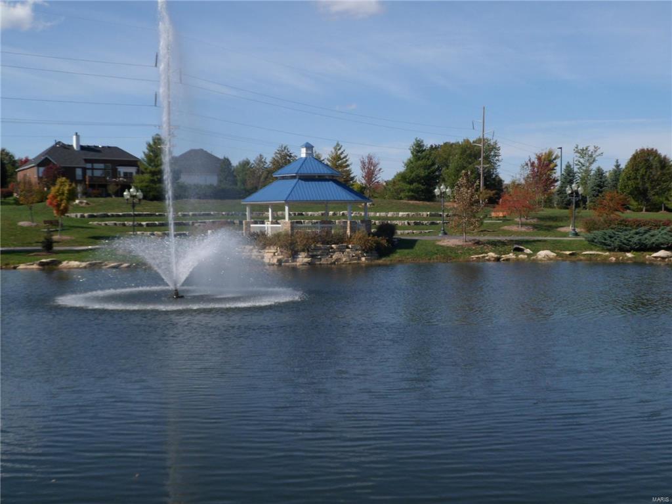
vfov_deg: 34.3
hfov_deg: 44.8
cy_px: 252
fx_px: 815
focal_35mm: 42
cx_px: 336
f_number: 11.3
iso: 100
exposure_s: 1/125
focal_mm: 6.5
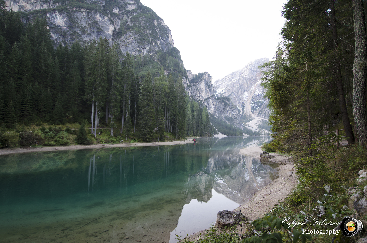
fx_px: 198
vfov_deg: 63.0
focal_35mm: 20
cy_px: 122
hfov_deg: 85.5
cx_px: 184
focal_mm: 13
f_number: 3.8
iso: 100
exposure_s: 1.6
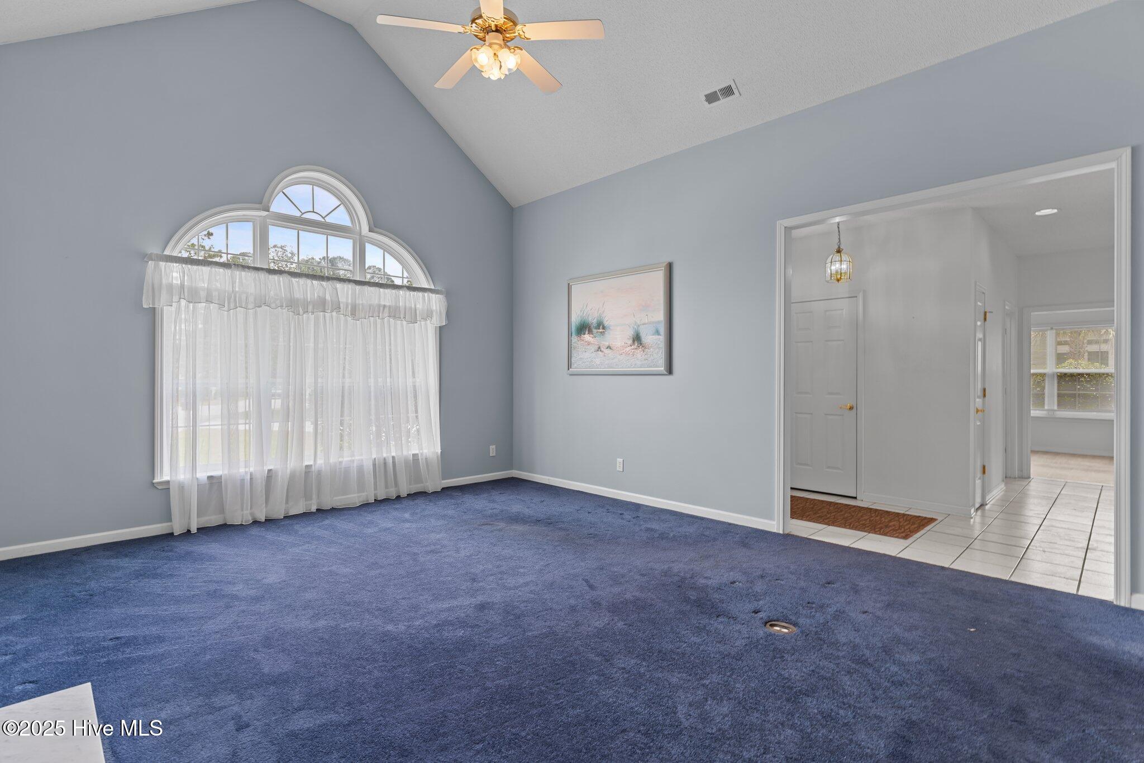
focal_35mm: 17
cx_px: 572
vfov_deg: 70.4
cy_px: 382
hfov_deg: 93.3
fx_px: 540
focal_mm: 17
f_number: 5
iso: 160
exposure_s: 1/5
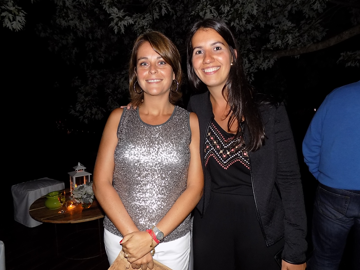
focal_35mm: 23
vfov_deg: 58.9
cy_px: 135
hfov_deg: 73.9
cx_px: 180
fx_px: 239
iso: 200
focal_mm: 4
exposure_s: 1/30
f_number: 3.1
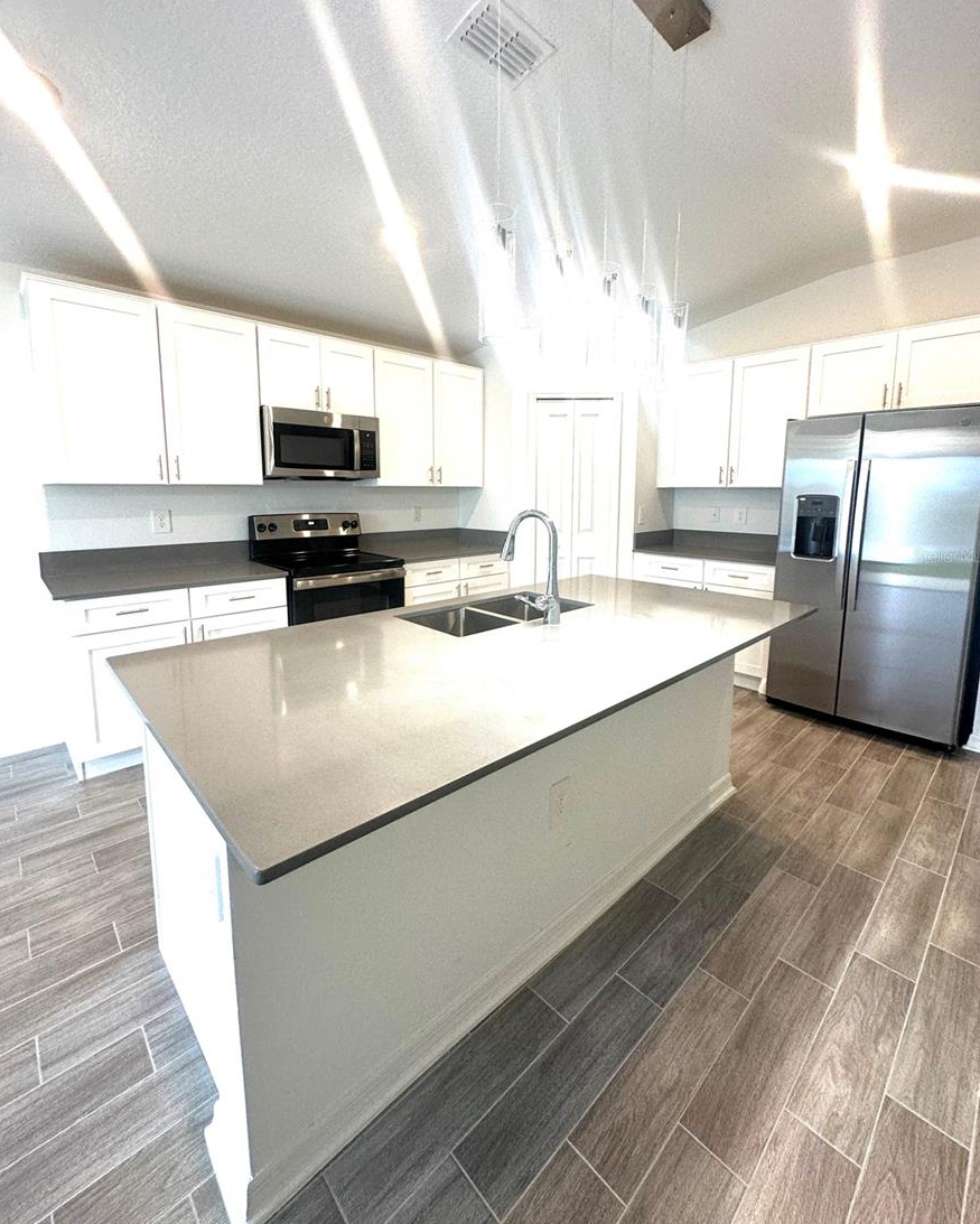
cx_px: 489
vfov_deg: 96.5
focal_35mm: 15
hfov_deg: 84.1
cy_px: 555
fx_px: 544
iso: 125
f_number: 2.2
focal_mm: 2.22
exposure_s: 1/120
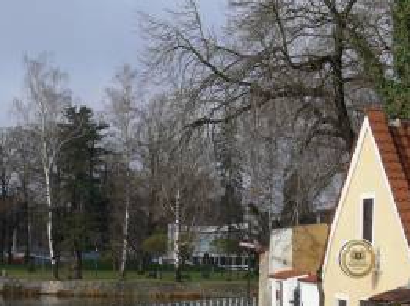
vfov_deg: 12.4
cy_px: 207
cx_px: -2
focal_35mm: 119
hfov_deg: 16.2
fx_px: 1408
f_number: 5.6
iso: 100
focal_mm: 12
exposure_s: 1/400
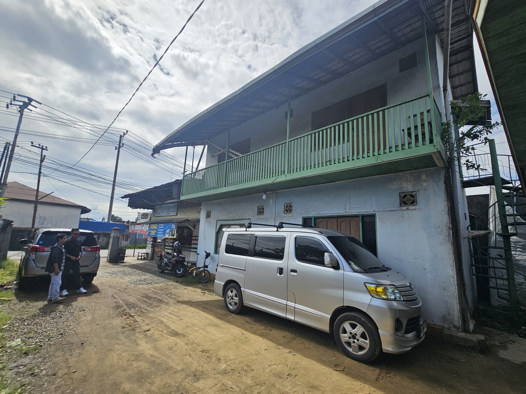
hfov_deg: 102.0
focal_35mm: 14
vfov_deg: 85.7
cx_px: 252
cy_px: 199
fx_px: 213
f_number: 2.2
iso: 50
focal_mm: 2.2
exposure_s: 1/2259
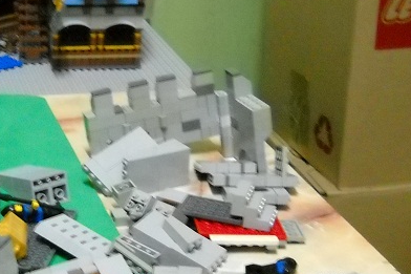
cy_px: 148
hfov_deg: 22.9
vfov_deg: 15.7
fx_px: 993
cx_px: 51
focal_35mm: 87
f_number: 3.1
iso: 800
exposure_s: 1/8
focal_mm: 6.72
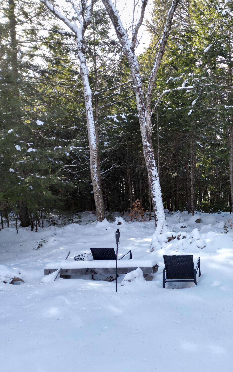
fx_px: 345
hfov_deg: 35.1
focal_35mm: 34
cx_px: 211
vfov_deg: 56.7
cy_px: 186
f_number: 1.7
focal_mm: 6.72
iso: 100
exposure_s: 1/640
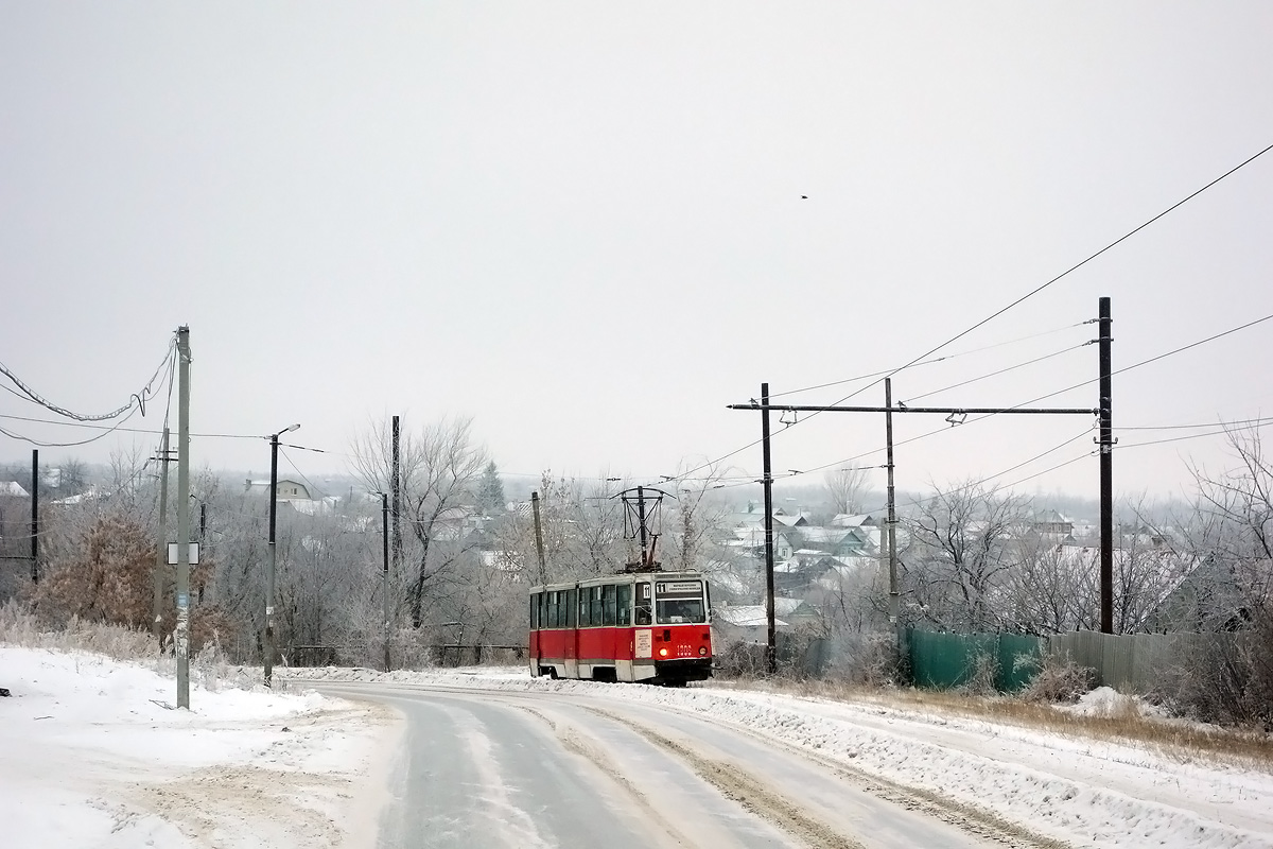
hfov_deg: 28.8
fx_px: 2475
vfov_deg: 19.5
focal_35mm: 70
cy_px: 424
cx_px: 636
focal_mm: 25.93
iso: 500
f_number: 4
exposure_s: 1/500
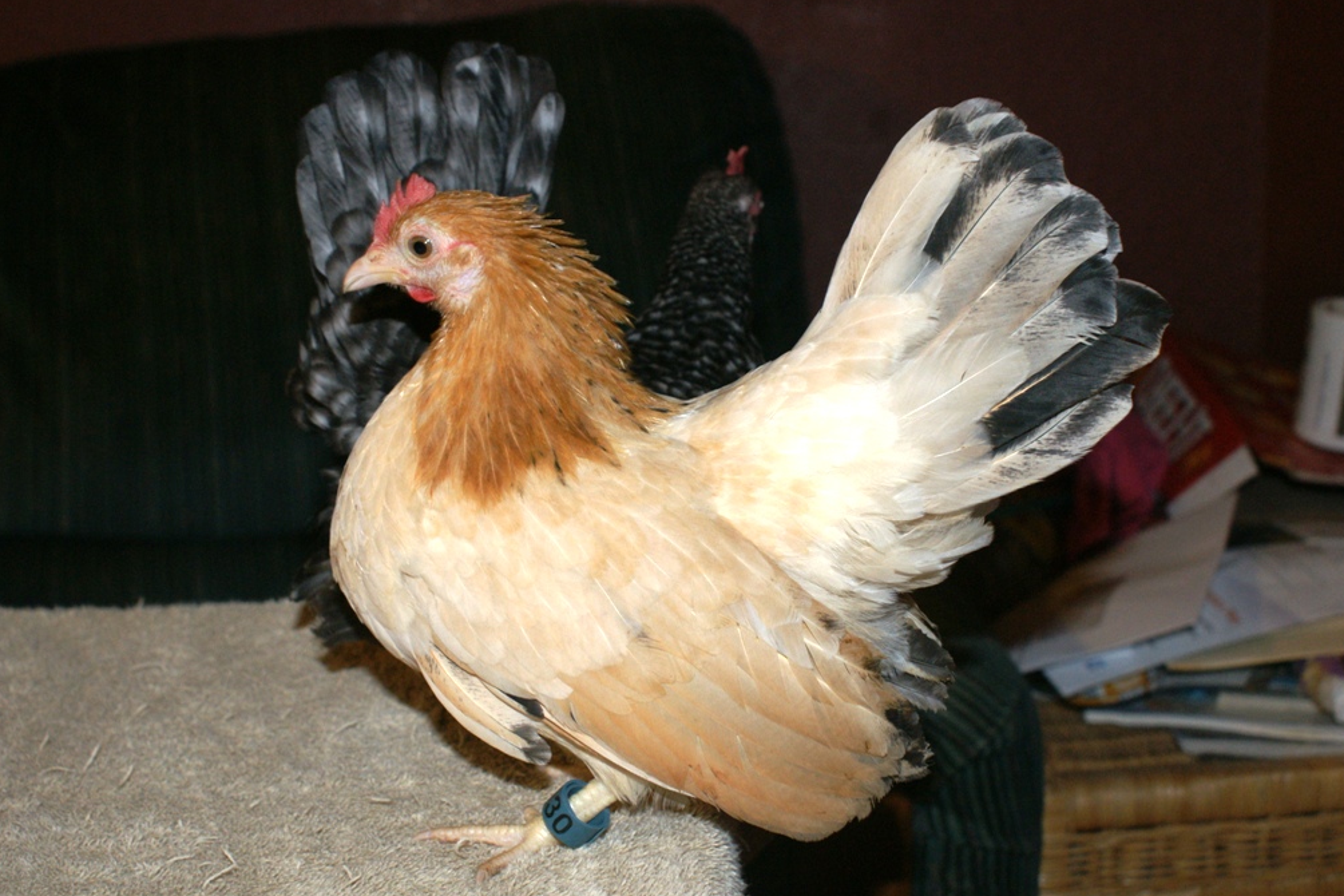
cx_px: 679
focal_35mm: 54
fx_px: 1998
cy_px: 453
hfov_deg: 37.2
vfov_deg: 25.3
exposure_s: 1/60
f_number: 5.6
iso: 800
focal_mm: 35
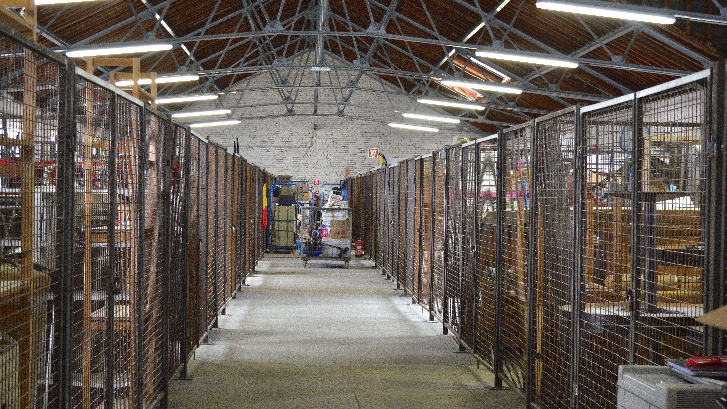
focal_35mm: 63
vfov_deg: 19.1
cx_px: 364
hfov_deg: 33.3
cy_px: 207
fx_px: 1214
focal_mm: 40
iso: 1250
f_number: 5
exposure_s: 1/60
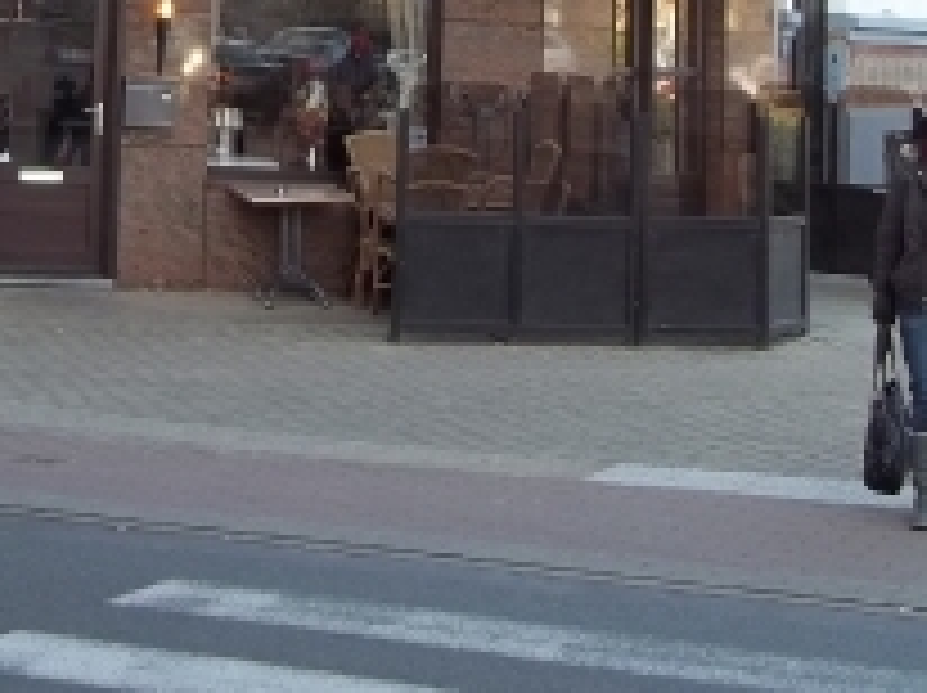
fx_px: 2488
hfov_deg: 20.4
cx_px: -18
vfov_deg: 15.3
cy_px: -142
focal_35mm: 93
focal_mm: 5.7
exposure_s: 1/125
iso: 64
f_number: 2.9
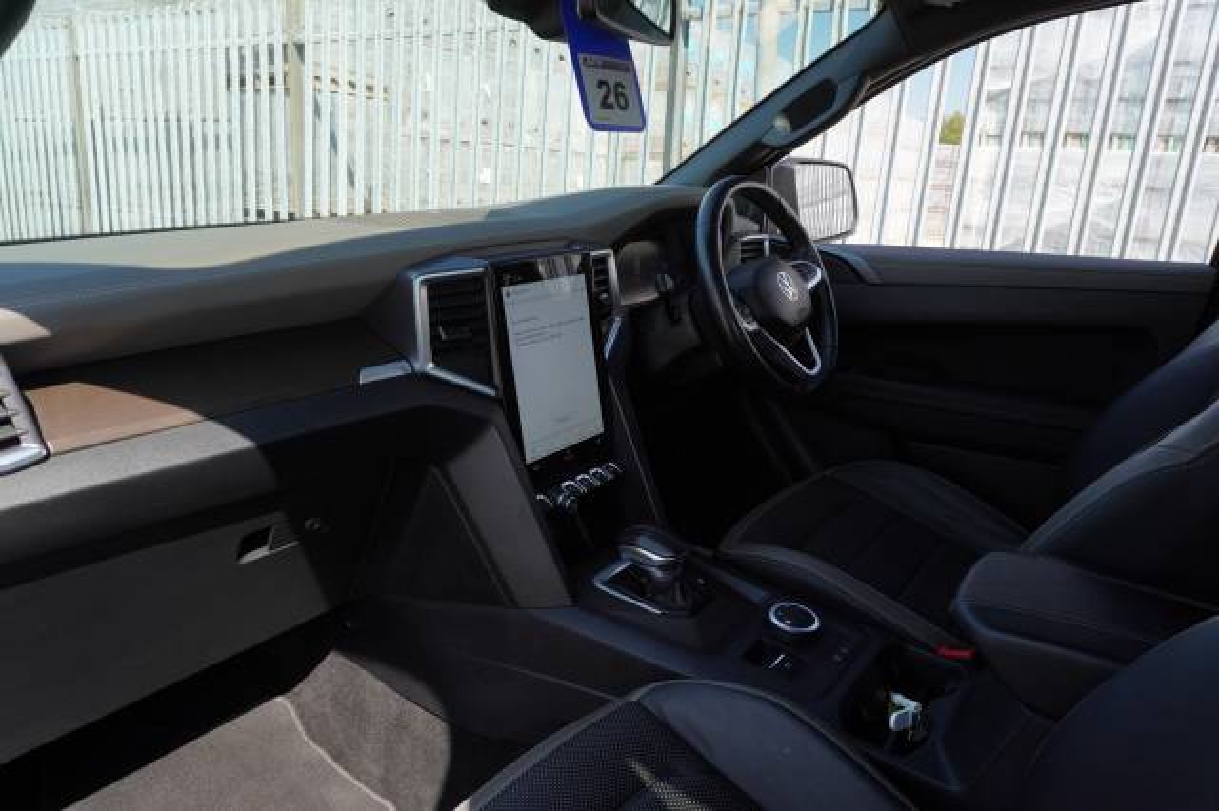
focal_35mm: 24
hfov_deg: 73.8
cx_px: 610
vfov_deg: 53.1
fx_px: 812
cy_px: 406
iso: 800
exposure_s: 1/640
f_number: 5.6
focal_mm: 16
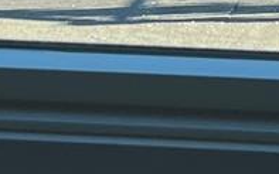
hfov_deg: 9.7
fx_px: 1634
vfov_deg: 6.0
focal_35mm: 215
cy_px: -139
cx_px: 287
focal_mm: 5.1
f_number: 1.6
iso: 50
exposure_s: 1/1000
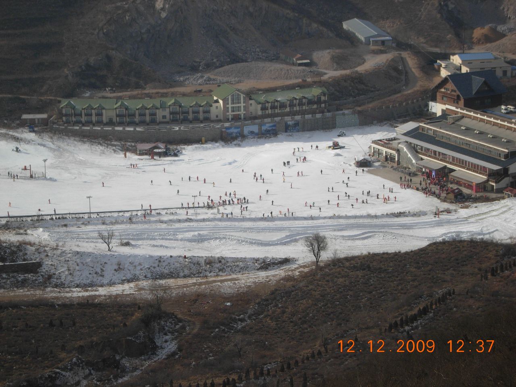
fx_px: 1878
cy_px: 194
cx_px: 258
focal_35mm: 126
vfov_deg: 11.8
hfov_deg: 15.6
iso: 50
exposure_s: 1/470
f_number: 6.5
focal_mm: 26.3
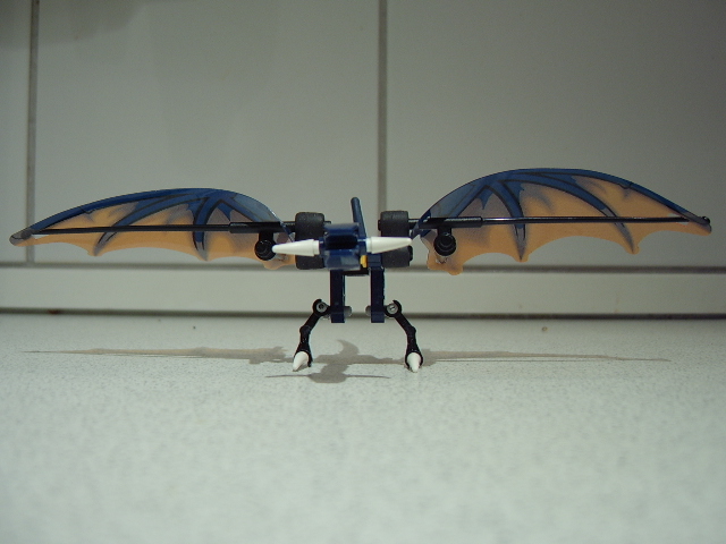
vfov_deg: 45.4
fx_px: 650
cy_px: 272
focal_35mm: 31
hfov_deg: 58.4
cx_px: 363
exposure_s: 1/15
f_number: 2.7
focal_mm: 8.13
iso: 100
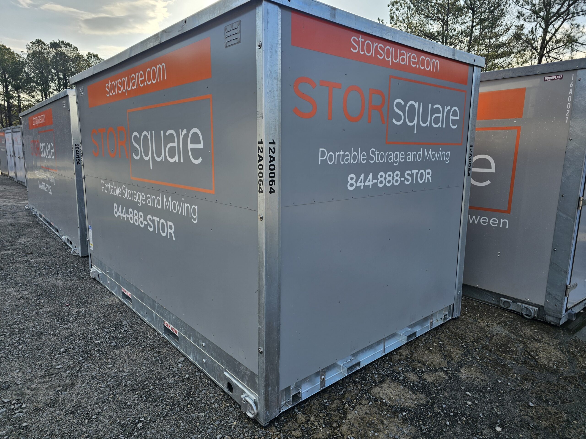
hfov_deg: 73.9
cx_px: 293
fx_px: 389
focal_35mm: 23
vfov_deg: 58.9
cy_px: 220
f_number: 1.7
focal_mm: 6.3
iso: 10
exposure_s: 1/428
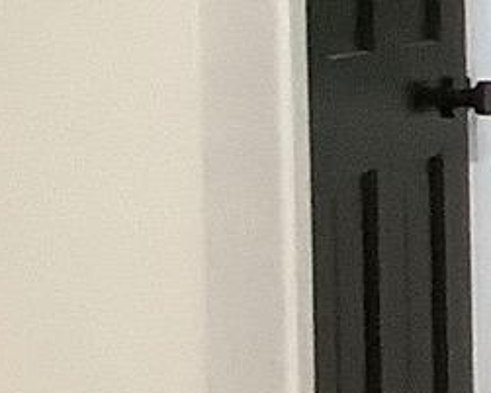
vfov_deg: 6.3
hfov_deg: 6.5
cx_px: 1839
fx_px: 3591
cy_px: 31
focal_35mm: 247
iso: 250
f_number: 2.4
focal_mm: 3.3
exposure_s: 1/40
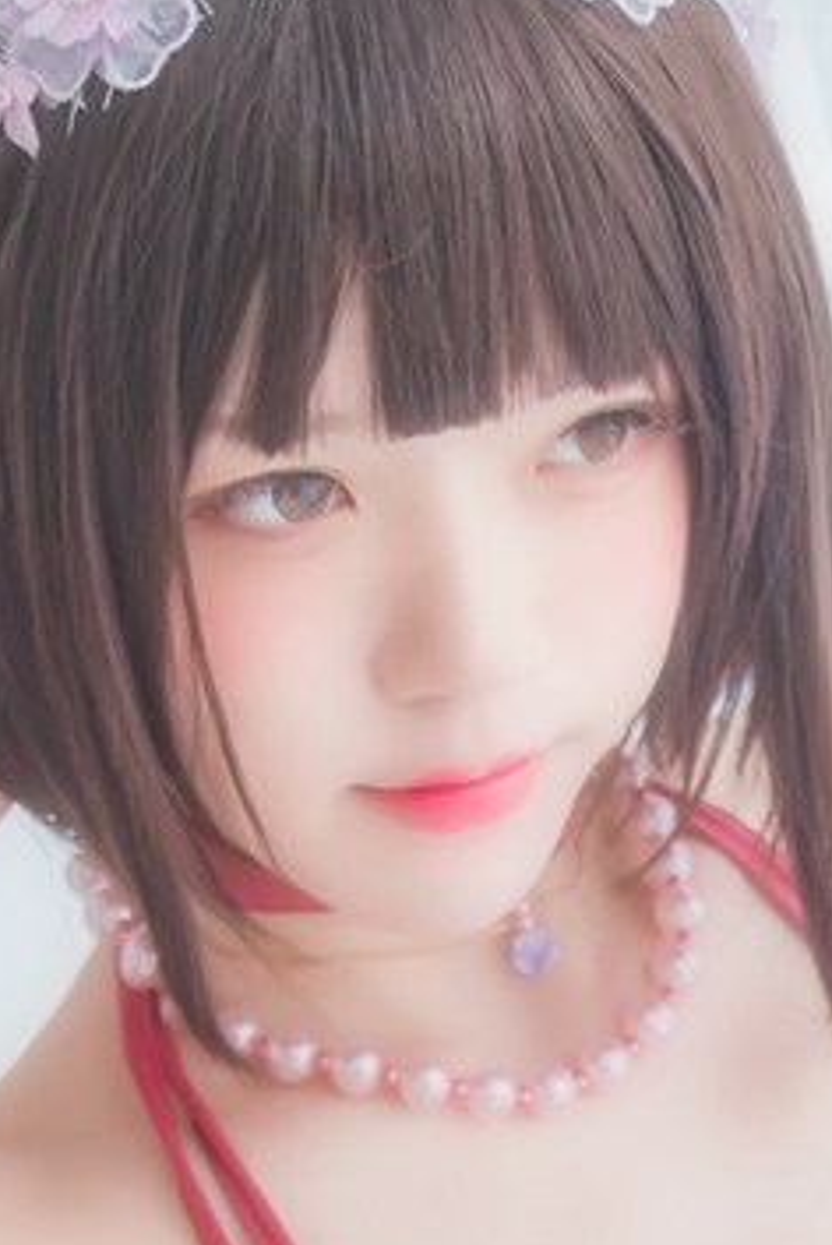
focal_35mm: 168
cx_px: 666
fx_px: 5812
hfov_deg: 8.2
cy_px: 1409
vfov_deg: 12.0
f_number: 2.8
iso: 800
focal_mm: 33
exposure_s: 1/320
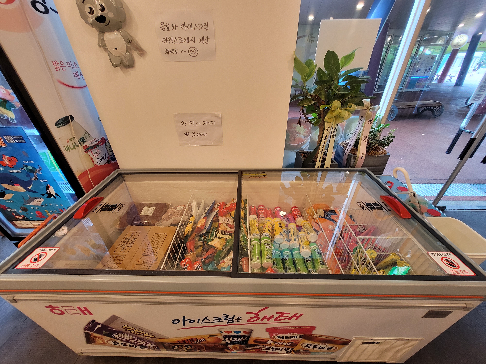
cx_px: 243
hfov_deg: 106.2
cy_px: 182
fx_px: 183
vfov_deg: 89.9
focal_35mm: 13
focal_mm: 1.74
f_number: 2.2
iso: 160
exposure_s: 1/60
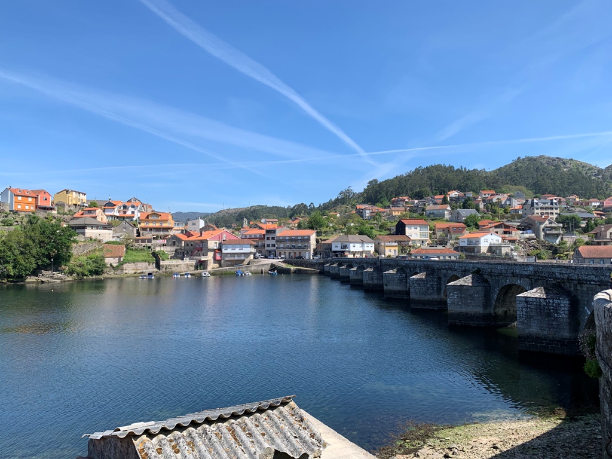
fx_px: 460
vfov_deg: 53.1
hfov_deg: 67.3
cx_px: 306
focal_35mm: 26
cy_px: 230
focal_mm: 4.25
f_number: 1.8
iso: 25
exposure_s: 1/1689
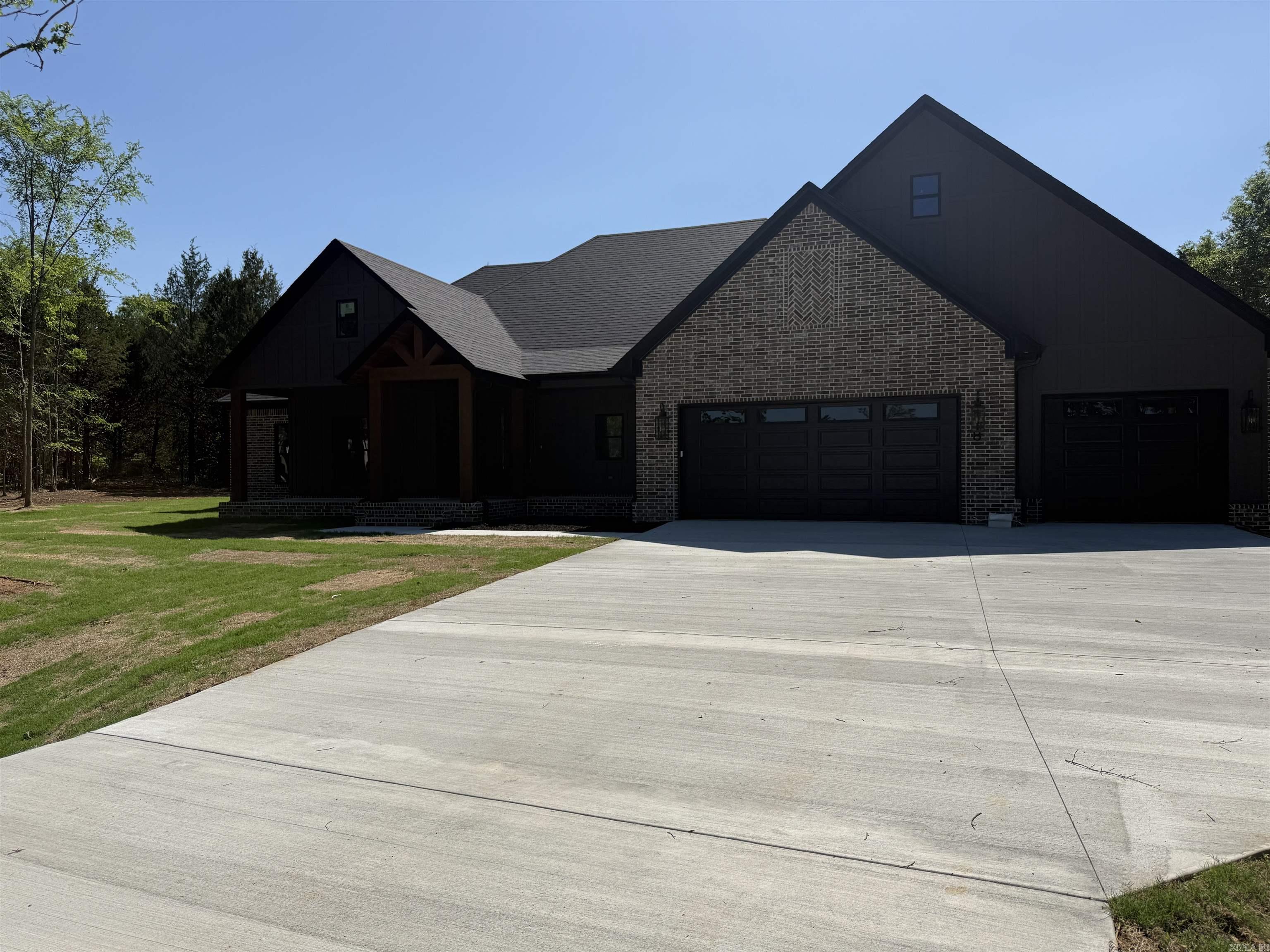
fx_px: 881
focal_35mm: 24
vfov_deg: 56.8
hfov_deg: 71.6
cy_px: 476
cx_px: 635
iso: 80
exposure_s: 1/8130
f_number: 1.78
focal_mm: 6.76
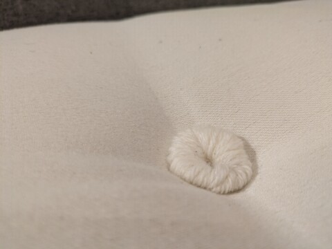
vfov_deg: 54.9
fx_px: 240
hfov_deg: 69.4
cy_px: 124
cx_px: 166
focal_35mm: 25
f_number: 1.89
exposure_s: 1/100
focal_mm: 5.43
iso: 174
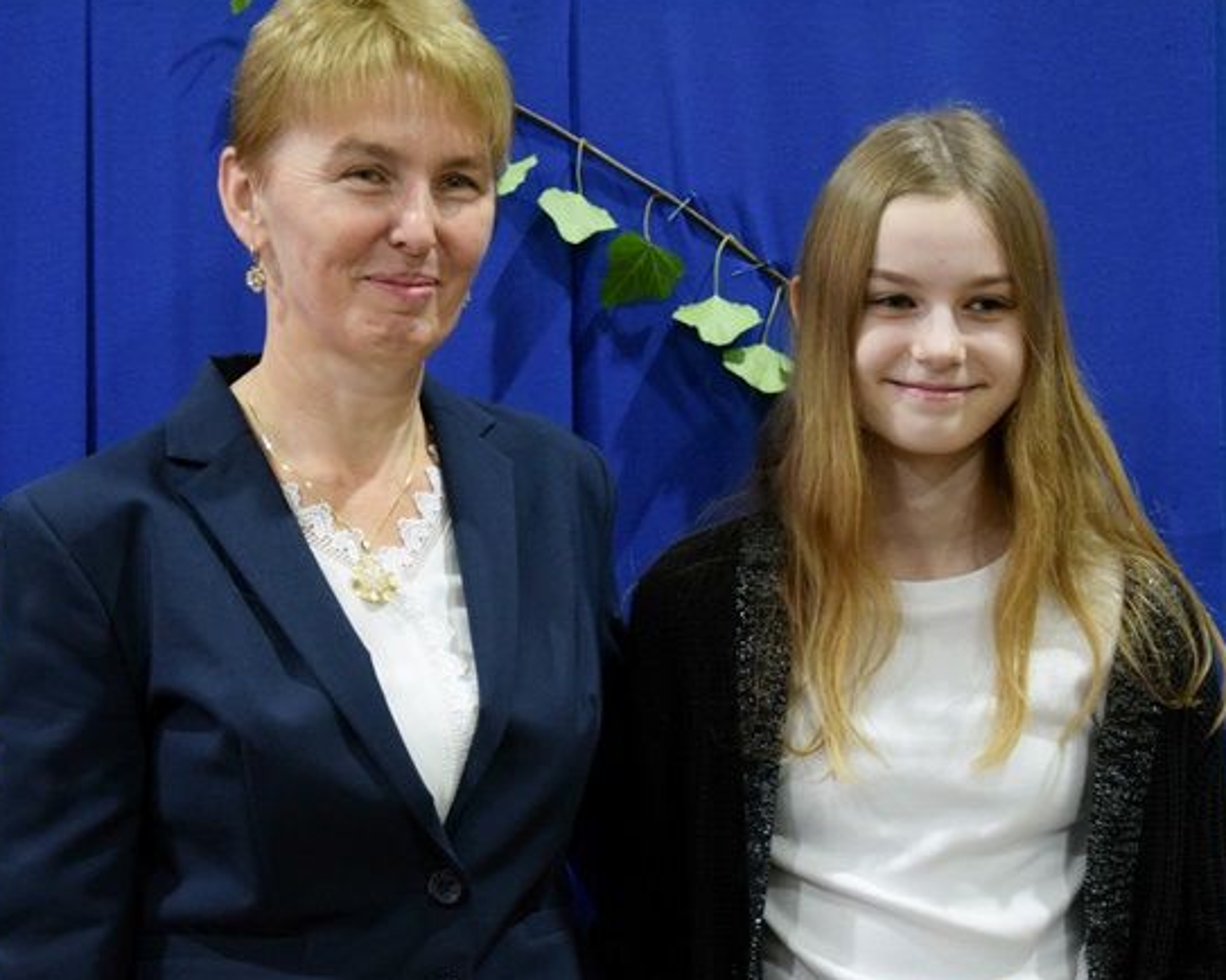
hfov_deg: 17.2
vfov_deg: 13.7
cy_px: 594
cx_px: 592
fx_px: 4062
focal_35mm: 112
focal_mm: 48
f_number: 4.8
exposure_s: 1/80
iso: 1400
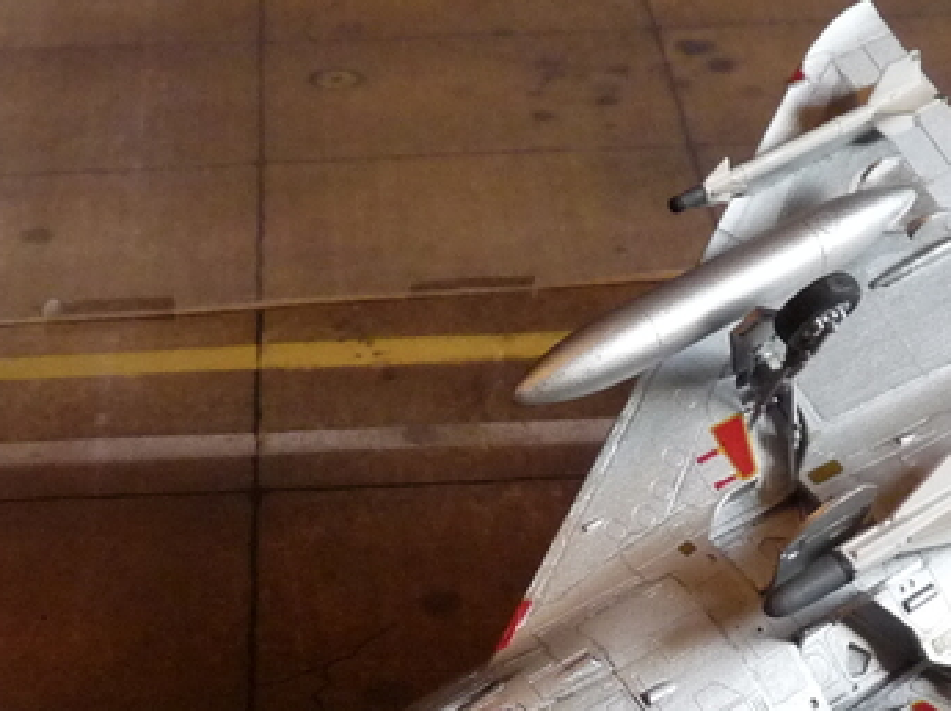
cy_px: 592
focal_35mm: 91
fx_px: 2497
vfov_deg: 16.1
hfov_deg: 21.5
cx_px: 620
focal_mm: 4.8
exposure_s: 1/30
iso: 250
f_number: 2.8
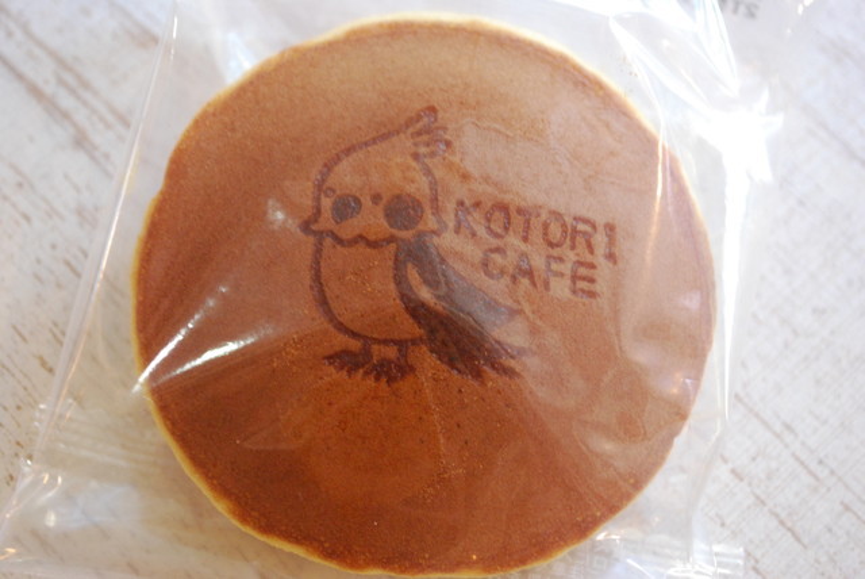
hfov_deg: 30.5
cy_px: 290
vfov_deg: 20.7
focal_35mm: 66
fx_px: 1587
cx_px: 432
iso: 1600
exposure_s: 1/25
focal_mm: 44
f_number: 5.3
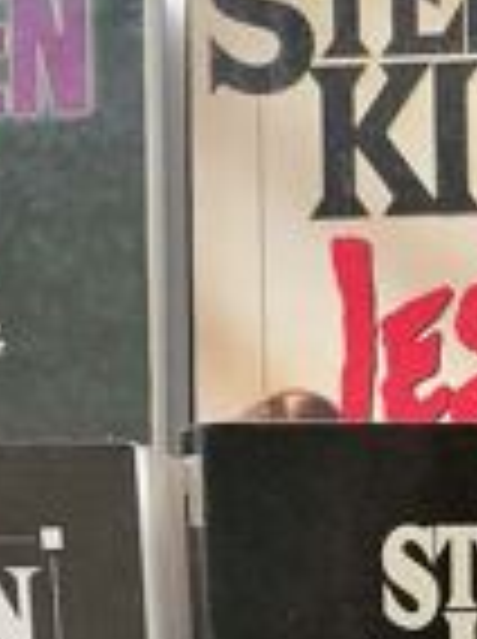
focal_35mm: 122
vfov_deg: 14.5
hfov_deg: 11.8
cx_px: 576
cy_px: 1107
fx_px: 2248
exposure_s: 1/60
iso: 100
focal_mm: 4.75
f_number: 1.8
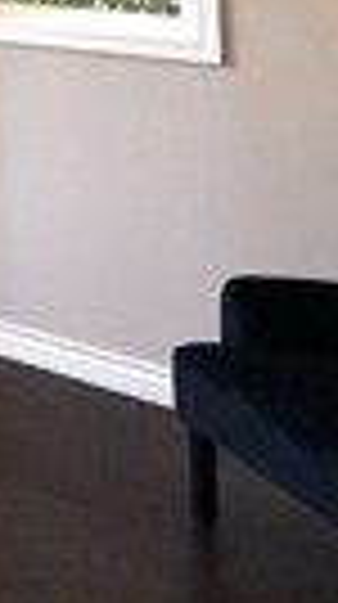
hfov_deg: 11.0
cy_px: -166
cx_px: -667
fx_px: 1168
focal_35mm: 73
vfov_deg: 25.3
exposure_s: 1/120
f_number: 2.2
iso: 125
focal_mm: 2.22
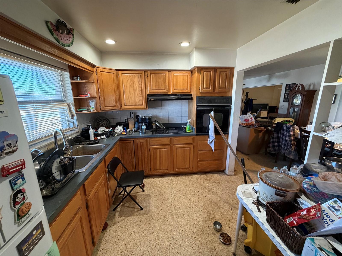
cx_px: 171
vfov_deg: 85.7
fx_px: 138
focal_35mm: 14
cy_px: 128
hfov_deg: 102.1
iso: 320
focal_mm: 2.22
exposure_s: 1/60
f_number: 2.2
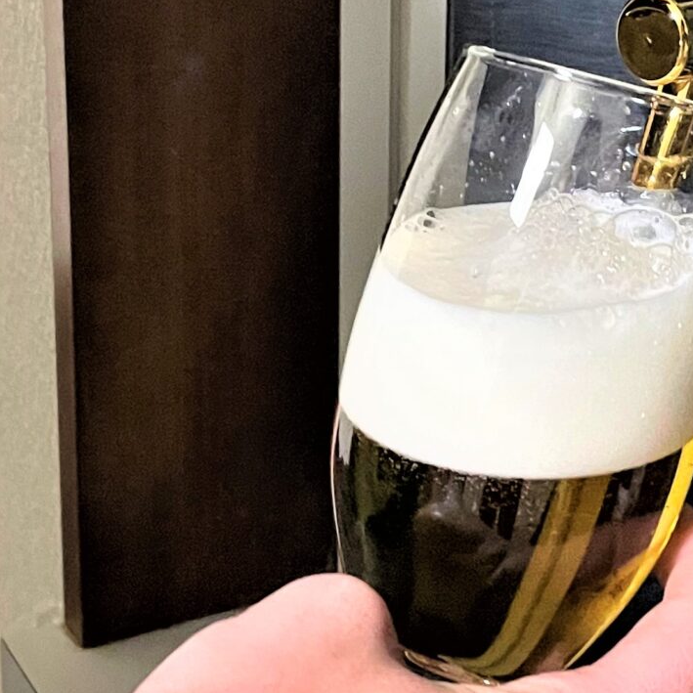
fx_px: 1880
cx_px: 342
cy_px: 132
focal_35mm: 83
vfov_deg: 20.6
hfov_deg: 20.9
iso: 500
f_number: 1.6
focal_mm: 4.2
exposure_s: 1/25
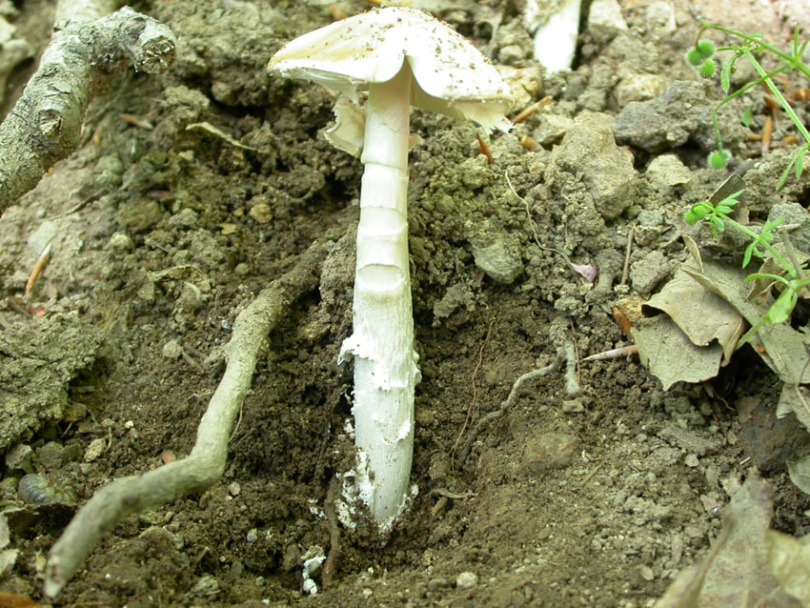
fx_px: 1451
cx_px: 405
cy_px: 304
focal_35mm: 62
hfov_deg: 31.2
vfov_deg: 23.7
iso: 100
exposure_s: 1/8
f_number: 3.1
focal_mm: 12.9
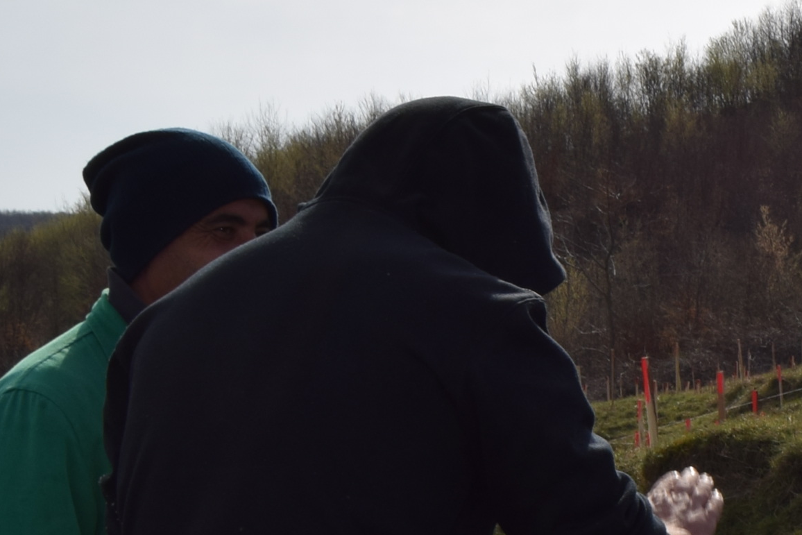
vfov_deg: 12.6
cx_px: 1297
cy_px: 708
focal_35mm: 105
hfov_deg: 17.1
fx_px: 2339
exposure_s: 1/200
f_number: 11
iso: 100
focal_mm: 18
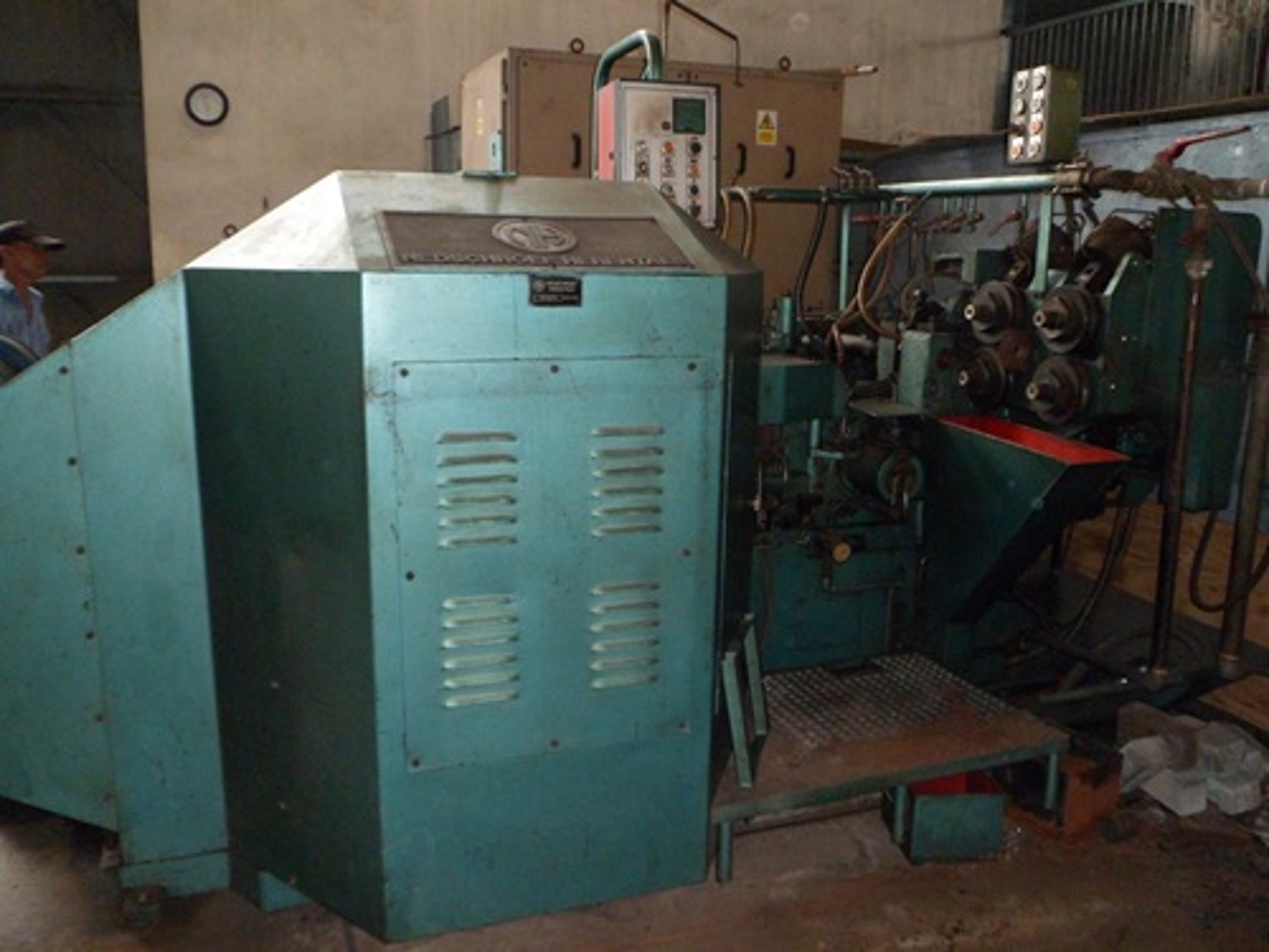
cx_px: 634
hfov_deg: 65.3
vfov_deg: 51.4
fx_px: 990
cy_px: 476
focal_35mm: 27
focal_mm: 4.9
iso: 240
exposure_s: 1/45
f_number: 3.3
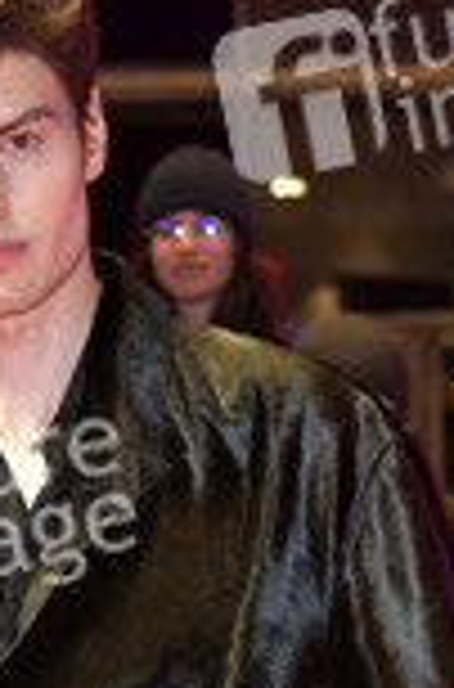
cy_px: 751
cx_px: 36
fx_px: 3295
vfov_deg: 11.7
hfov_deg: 7.9
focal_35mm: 173
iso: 1600
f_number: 5.6
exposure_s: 1/200
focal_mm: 66
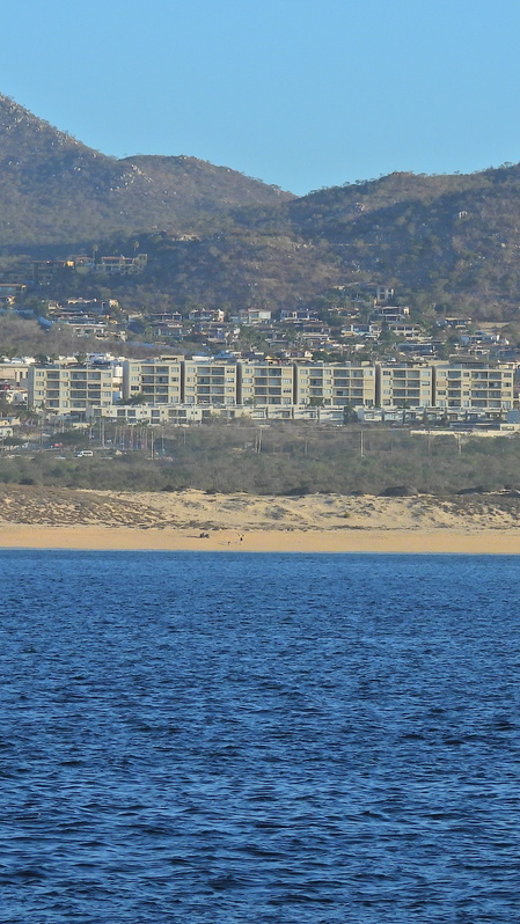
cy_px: 387
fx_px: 6421
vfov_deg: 8.2
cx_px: 195
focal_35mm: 262
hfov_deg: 4.6
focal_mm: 26.8
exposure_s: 1/800
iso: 100
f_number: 4.5
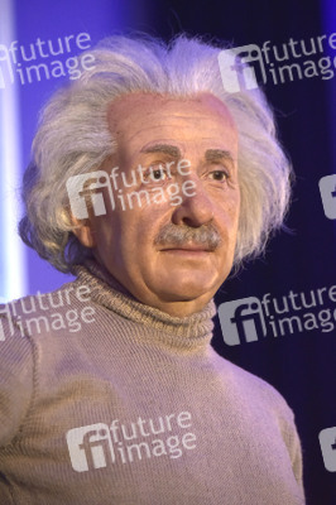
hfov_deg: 8.3
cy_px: 252
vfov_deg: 12.5
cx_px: 168
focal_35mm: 165
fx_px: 2314
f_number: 5.6
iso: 2500
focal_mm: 165
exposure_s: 1/125
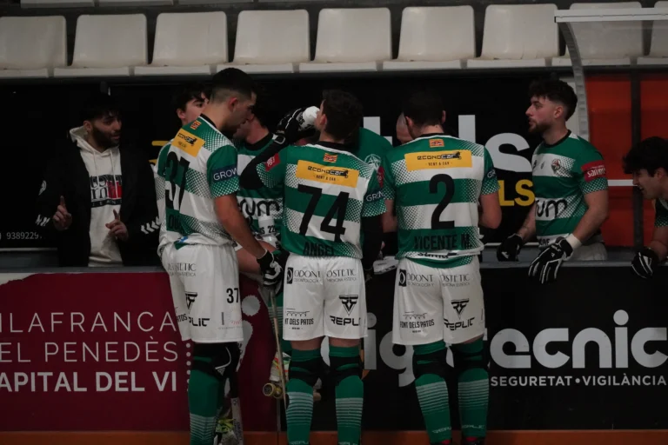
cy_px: 222
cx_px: 334
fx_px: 4787
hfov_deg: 8.0
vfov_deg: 5.3
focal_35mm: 258
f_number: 5.6
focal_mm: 172
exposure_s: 1/1250
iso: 6400
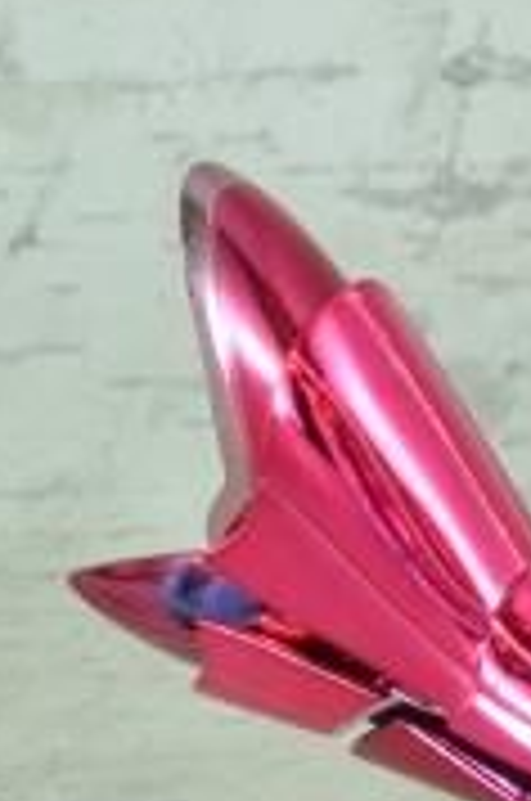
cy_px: 81
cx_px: 925
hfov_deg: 5.2
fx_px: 5752
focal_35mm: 259
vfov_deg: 7.9
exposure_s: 1/1.3
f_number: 29
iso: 100
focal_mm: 48
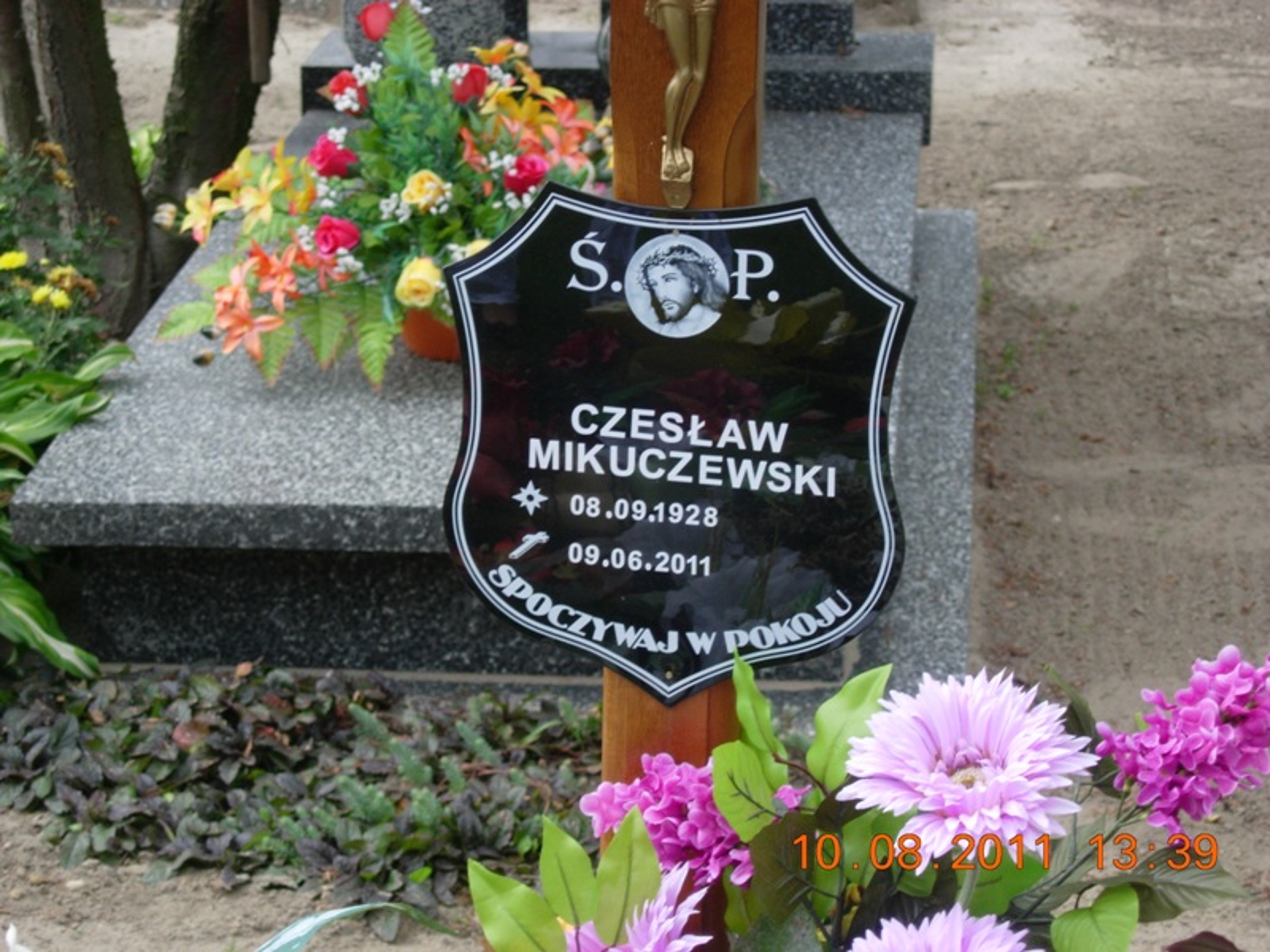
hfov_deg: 17.4
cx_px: 635
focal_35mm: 113
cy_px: 476
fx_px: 4146
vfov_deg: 13.1
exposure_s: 1/271
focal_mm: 23.4
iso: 64
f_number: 4.9
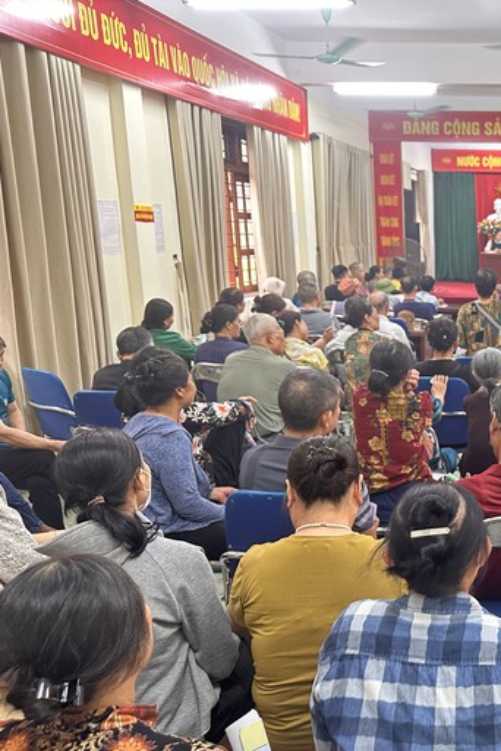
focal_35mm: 36
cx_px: 541
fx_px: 751
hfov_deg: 32.7
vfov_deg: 53.1
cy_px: 400
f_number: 1.78
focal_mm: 6.86
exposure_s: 1/50
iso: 320
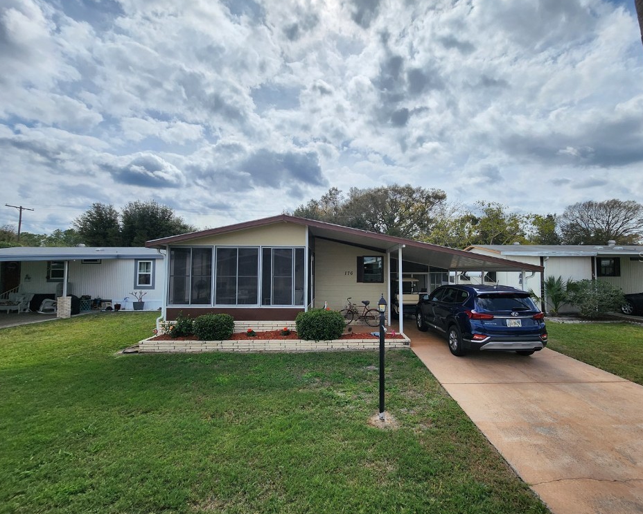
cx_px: 349
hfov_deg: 100.5
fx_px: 266
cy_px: 256
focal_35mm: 14
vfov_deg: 88.0
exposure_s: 1/4233
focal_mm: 2.2
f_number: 2.2
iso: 50
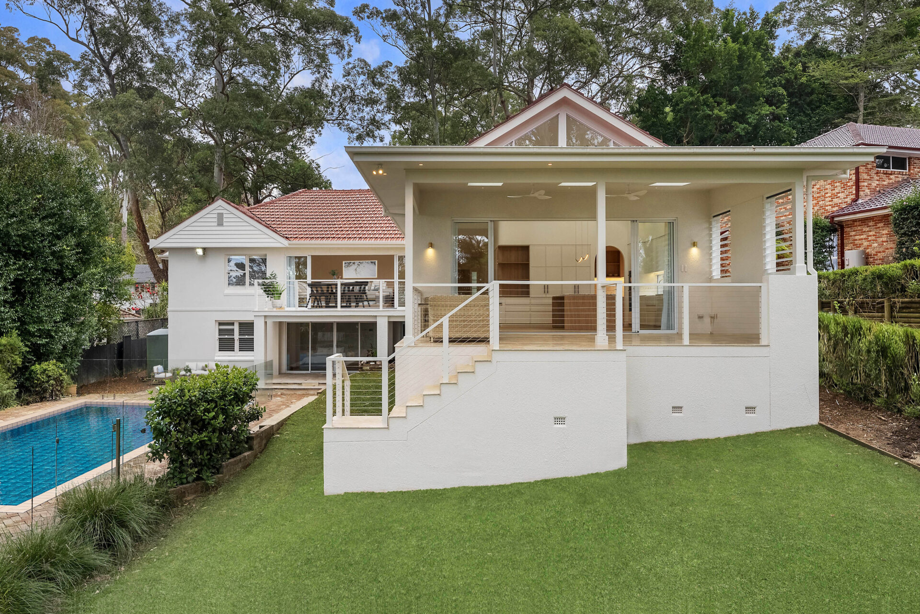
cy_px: 307
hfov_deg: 73.7
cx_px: 460
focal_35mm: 24
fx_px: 614
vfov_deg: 53.2
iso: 1600
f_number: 10
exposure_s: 1/1250
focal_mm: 24
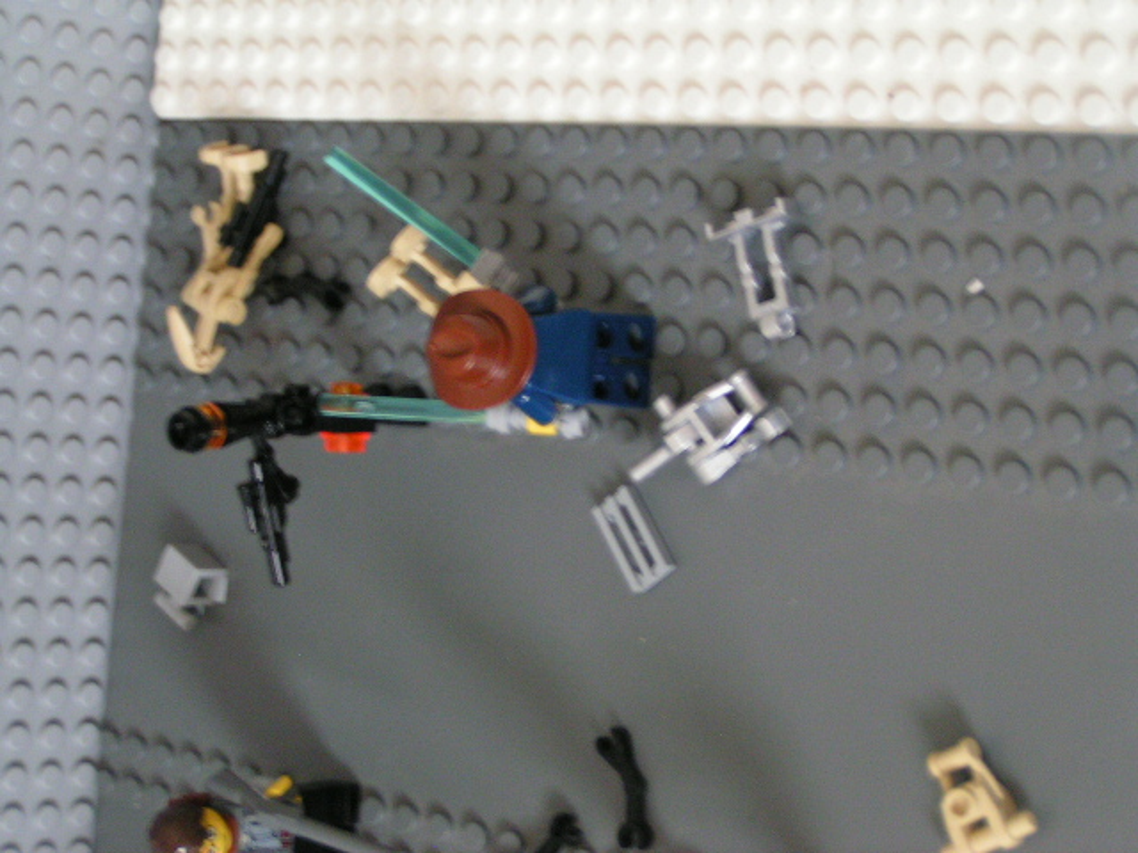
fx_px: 2367
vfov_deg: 20.4
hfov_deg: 27.0
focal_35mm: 72
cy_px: 426
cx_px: 569
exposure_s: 1/2.5
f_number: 3.2
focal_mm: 11
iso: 200
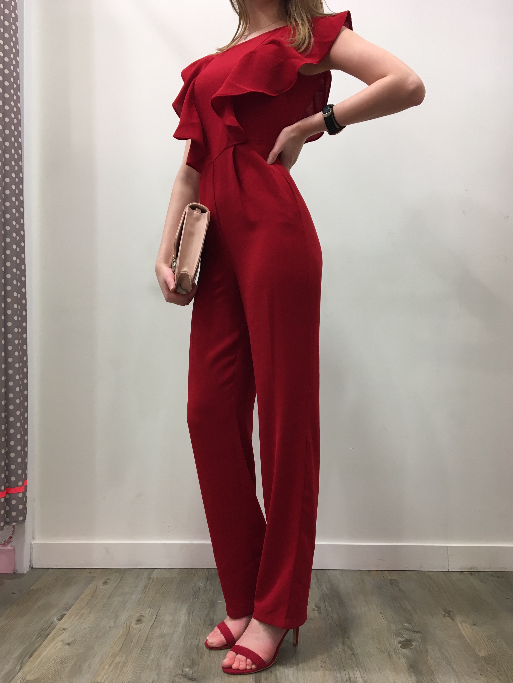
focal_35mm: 29
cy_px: 342
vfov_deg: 61.7
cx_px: 256
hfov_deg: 48.2
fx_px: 573
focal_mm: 4.15
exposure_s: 1/33
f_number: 2.2
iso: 64
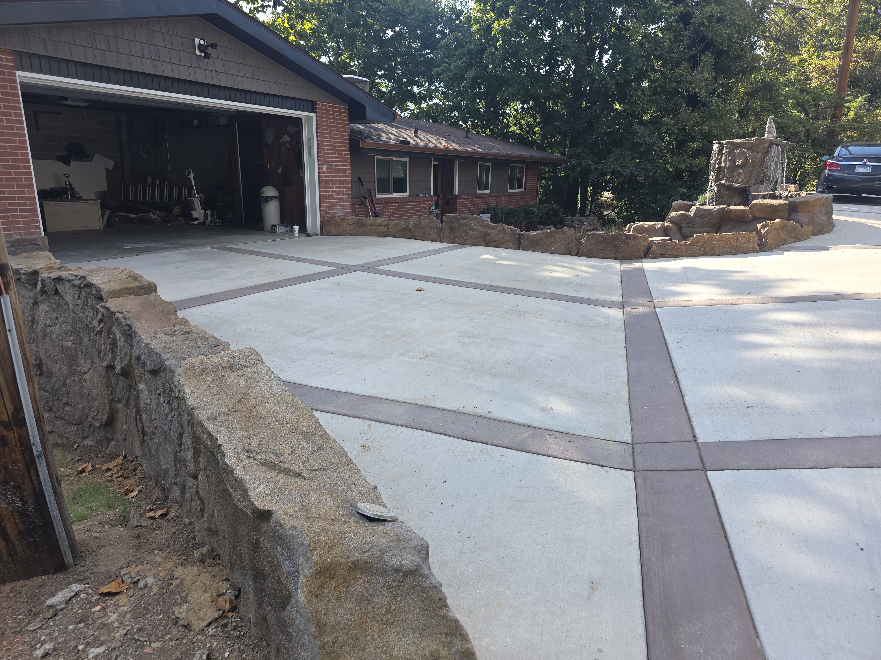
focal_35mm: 23
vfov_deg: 58.9
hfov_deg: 73.9
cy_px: 330
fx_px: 585
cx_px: 440
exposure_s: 1/179
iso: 12
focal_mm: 6.3
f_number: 1.7
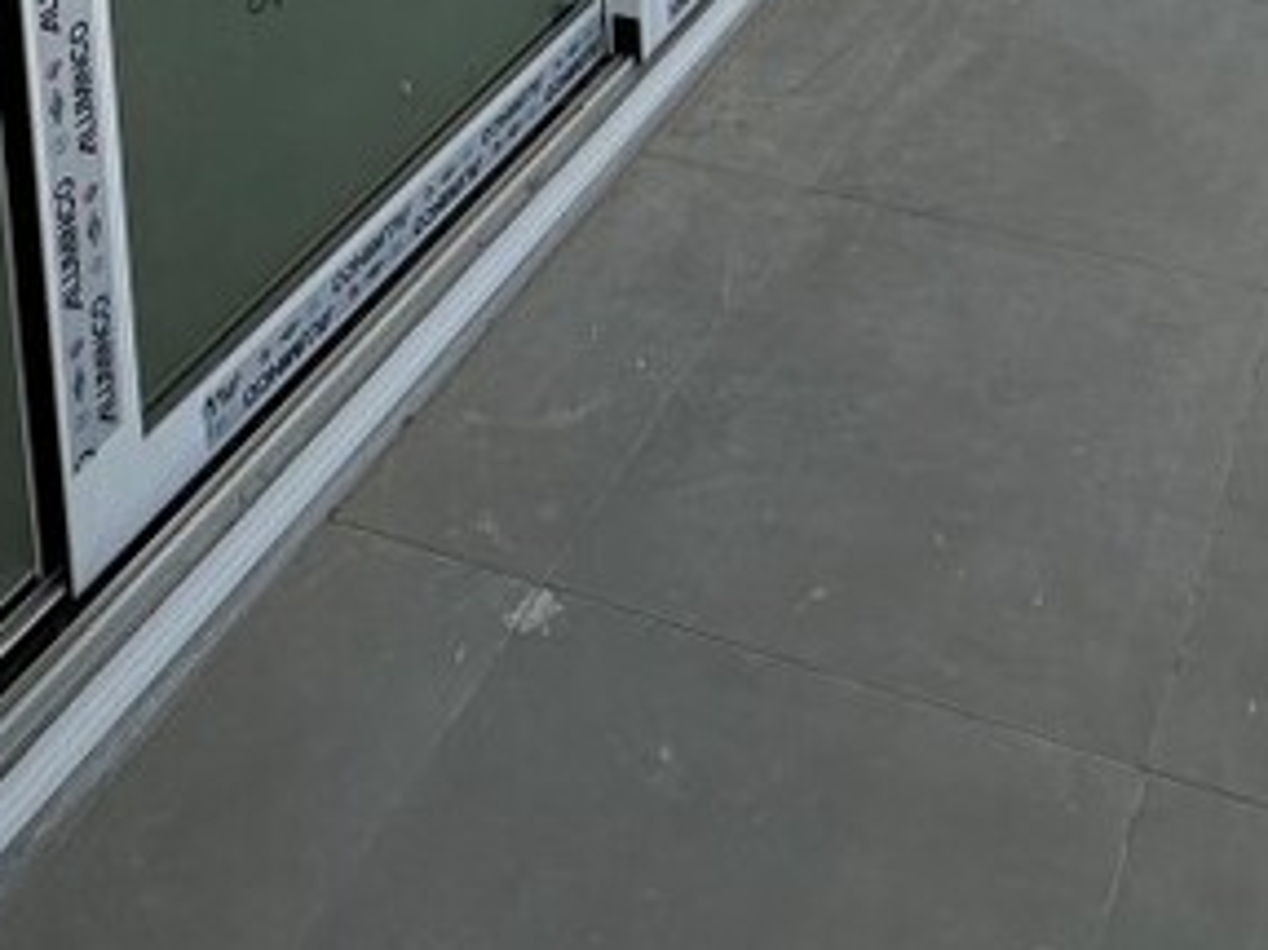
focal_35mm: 50
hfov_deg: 36.5
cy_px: -738
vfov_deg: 20.7
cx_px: 1065
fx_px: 1831
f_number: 2.2
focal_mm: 2.22
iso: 50
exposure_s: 1/1233
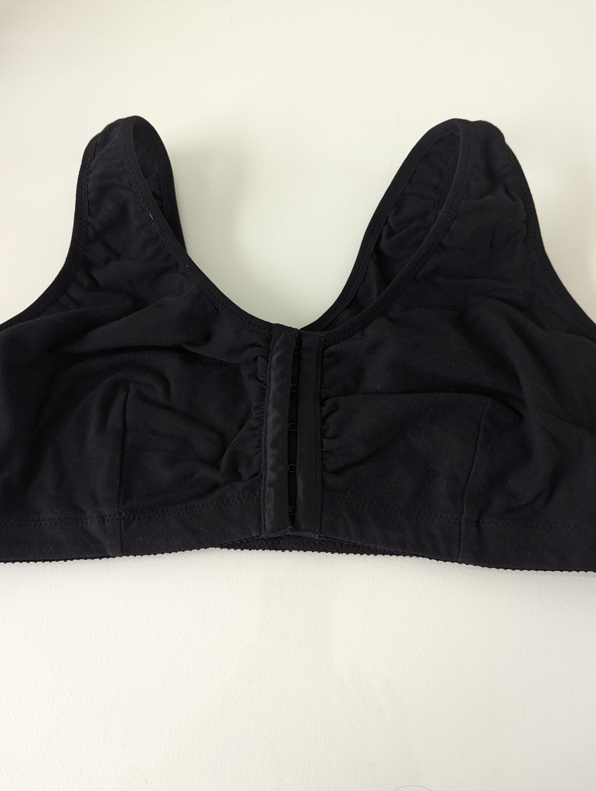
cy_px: 396
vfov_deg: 71.5
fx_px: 550
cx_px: 298
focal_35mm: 24
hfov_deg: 56.9
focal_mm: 6.81
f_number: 1.85
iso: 108
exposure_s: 1/90
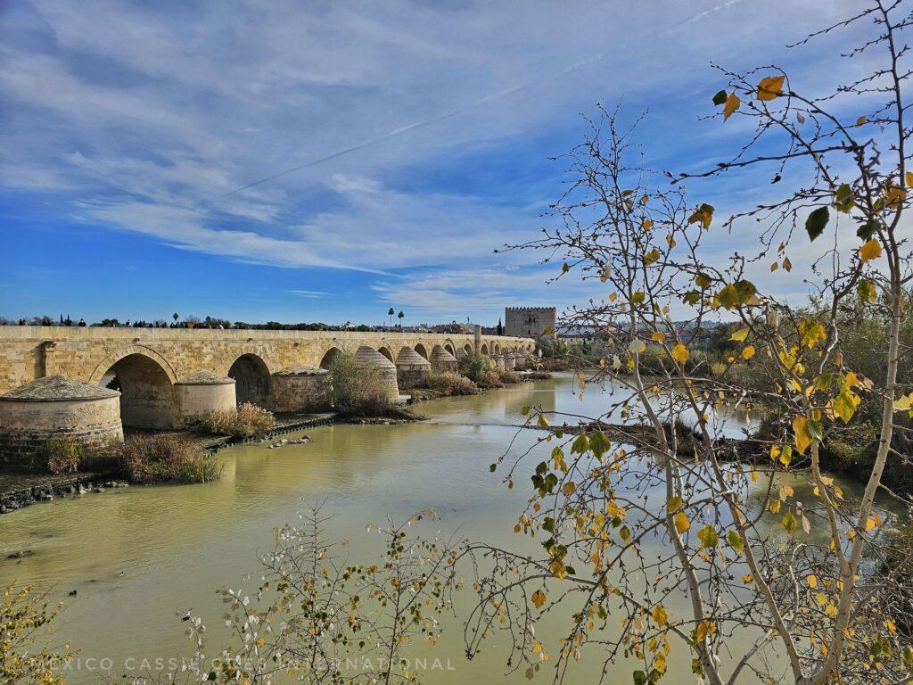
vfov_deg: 58.9
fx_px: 607
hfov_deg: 73.9
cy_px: 342
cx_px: 456
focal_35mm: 23
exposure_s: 1/1476
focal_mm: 6.3
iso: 10
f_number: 1.7
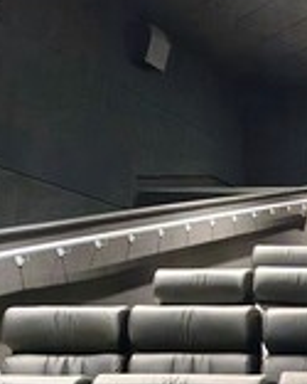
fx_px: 1044
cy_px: 443
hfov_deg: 13.7
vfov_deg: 19.7
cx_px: 651
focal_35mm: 92
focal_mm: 5.56
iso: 6534
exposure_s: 1/8
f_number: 1.8
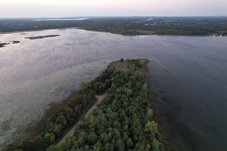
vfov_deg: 57.3
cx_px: 114
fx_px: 139
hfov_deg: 78.6
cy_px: 76
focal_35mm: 22
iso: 100
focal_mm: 8.38
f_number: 2.8
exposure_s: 1/15
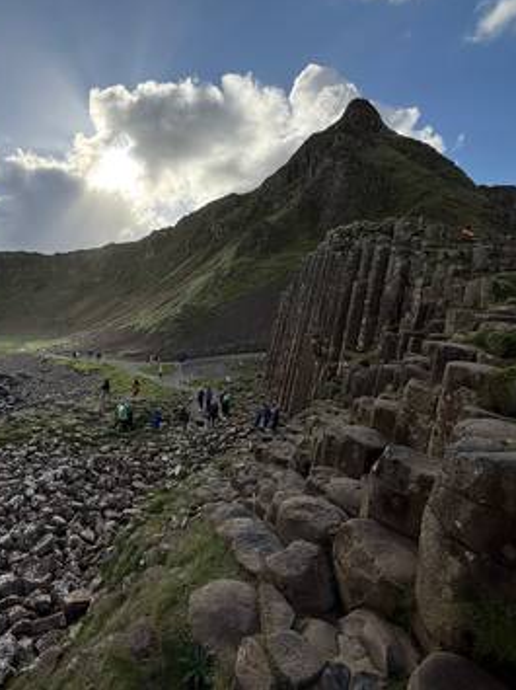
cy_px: 341
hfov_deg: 67.5
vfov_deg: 84.7
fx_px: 378
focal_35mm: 19
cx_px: 193
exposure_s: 1/1464
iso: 50
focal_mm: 2.22
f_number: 2.2
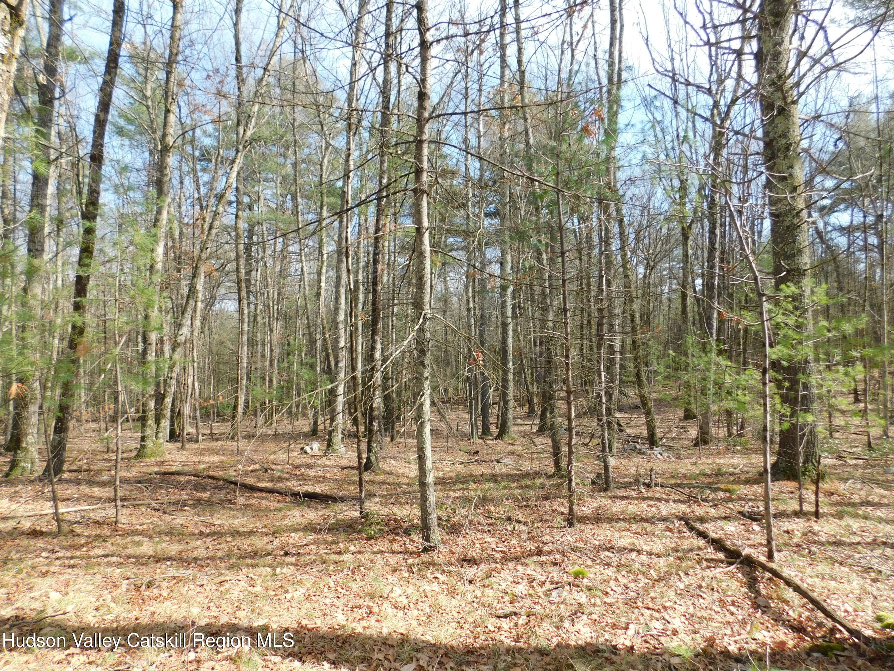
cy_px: 336
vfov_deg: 58.9
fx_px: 594
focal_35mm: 23
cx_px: 447
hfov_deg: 73.9
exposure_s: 1/400
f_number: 3
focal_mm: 4
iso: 125
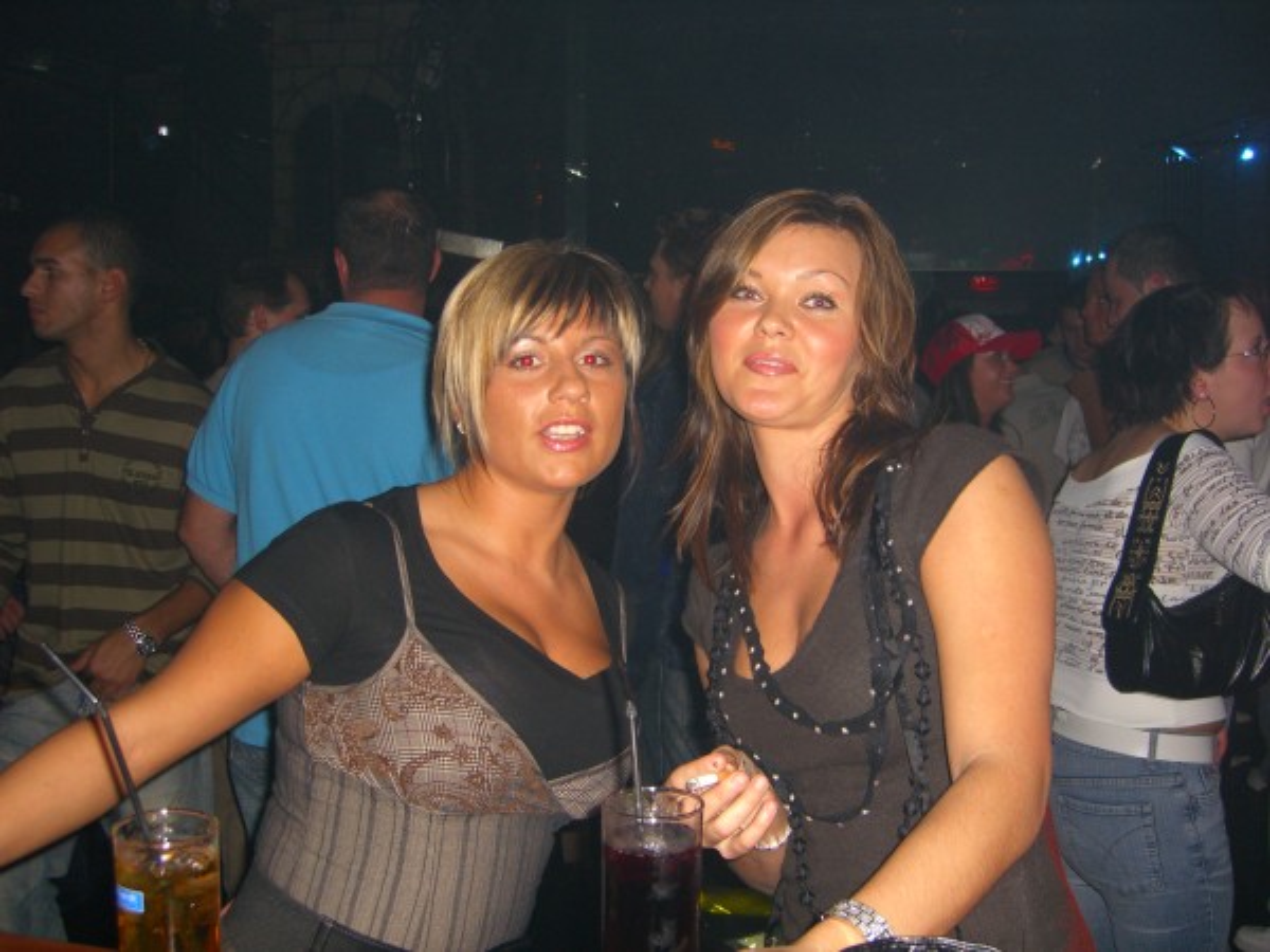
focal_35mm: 38
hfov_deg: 49.0
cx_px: 635
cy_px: 476
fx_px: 1394
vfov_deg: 37.7
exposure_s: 1/60
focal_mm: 7.9
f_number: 2.8
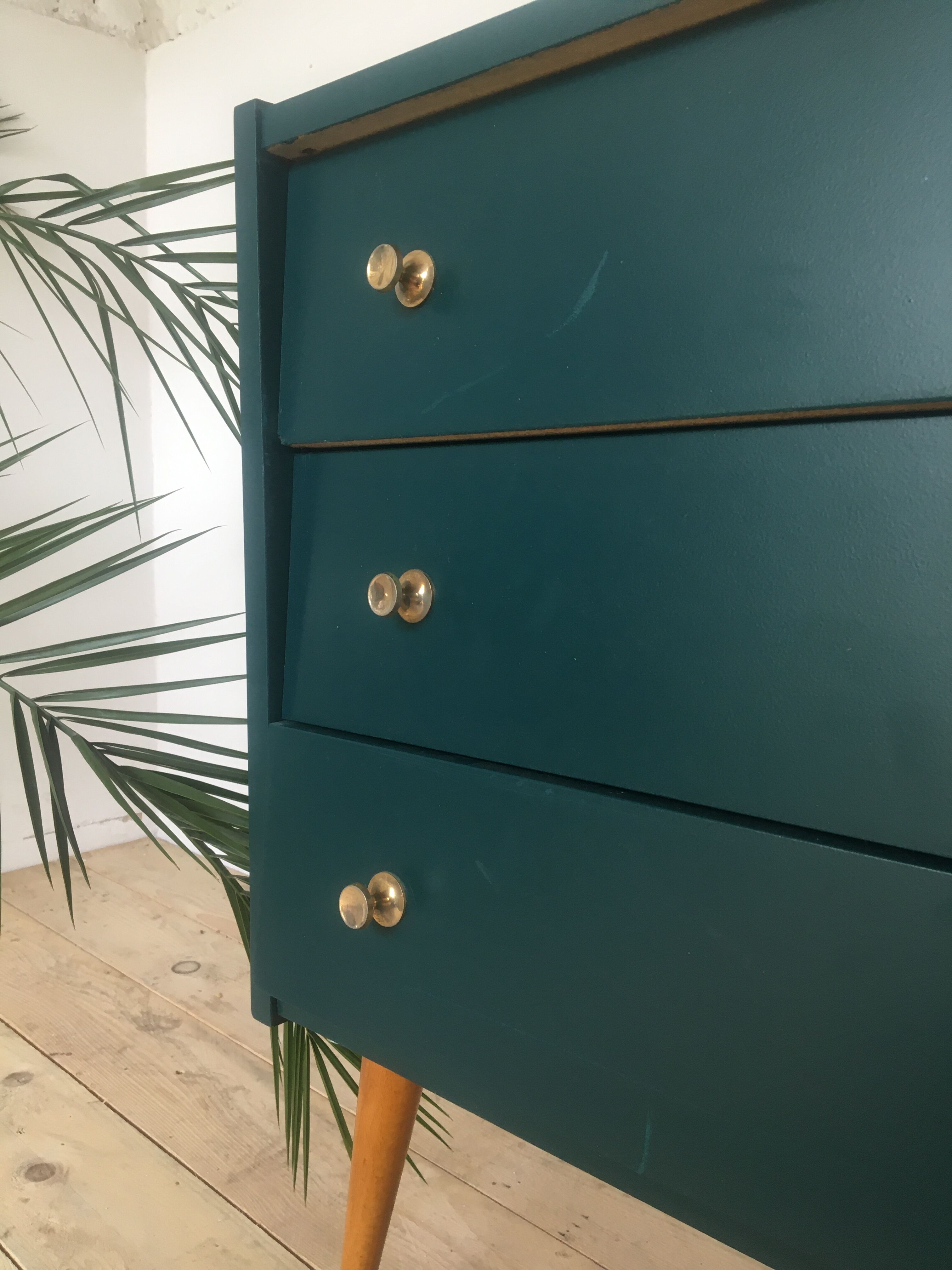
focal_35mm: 29
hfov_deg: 48.2
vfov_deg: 61.7
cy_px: 635
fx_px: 1063
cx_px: 476
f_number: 2.2
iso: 64
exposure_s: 1/33
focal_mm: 4.15
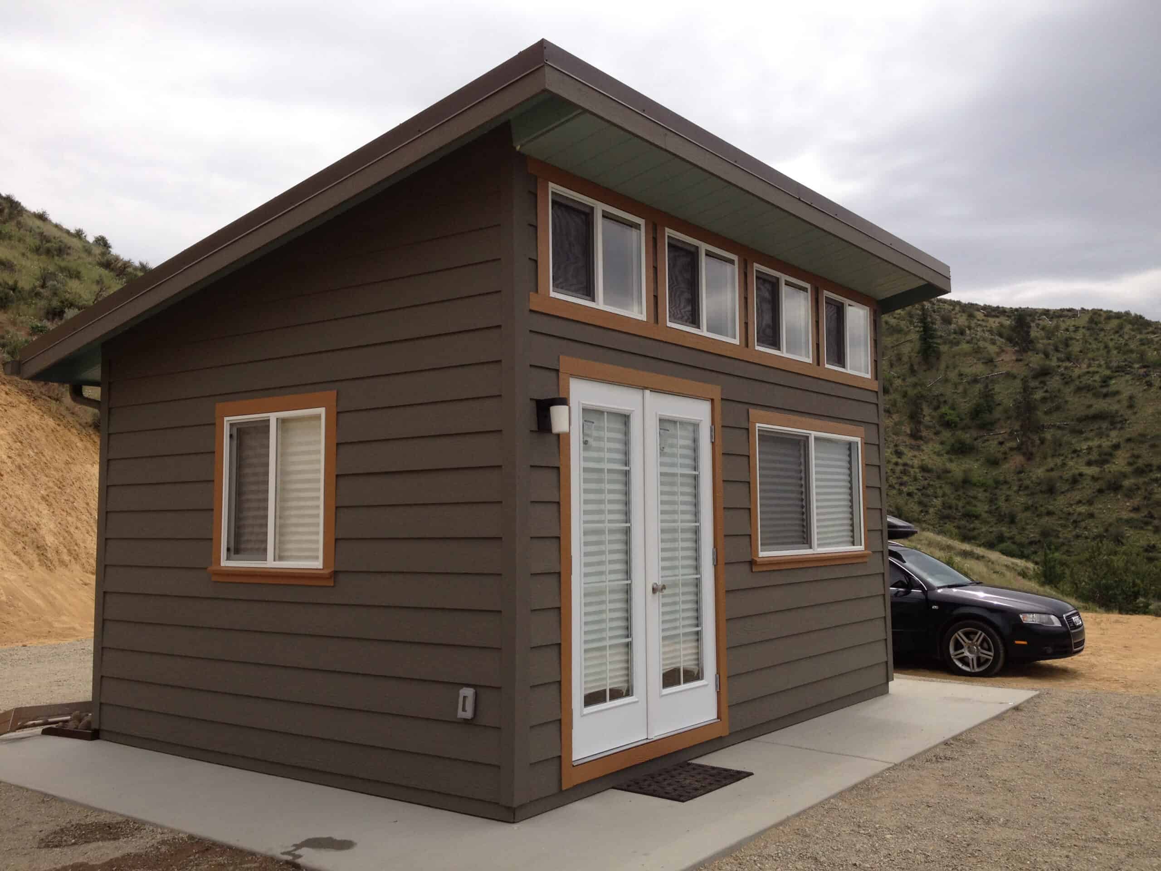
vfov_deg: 40.7
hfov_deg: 52.6
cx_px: 580
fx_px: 1174
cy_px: 436
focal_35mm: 35
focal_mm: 4.28
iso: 64
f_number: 2.4
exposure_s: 1/1972
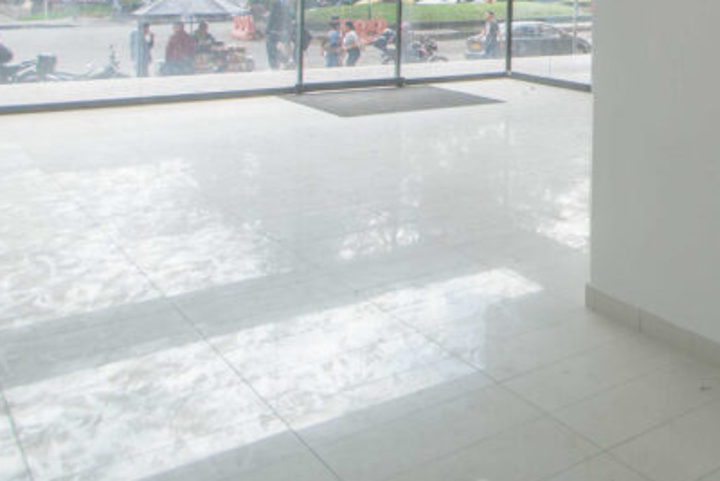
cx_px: 742
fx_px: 846
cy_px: -15
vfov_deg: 29.3
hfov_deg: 39.8
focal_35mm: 42
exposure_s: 1/160
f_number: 6.3
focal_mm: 11
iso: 100
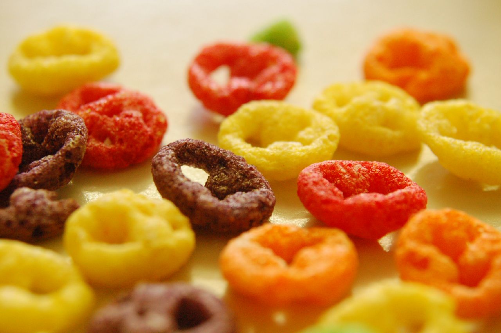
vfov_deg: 14.7
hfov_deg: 21.9
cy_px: 166
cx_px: 250
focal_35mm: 93
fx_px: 1293
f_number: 7.1
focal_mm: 62
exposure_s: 1/25
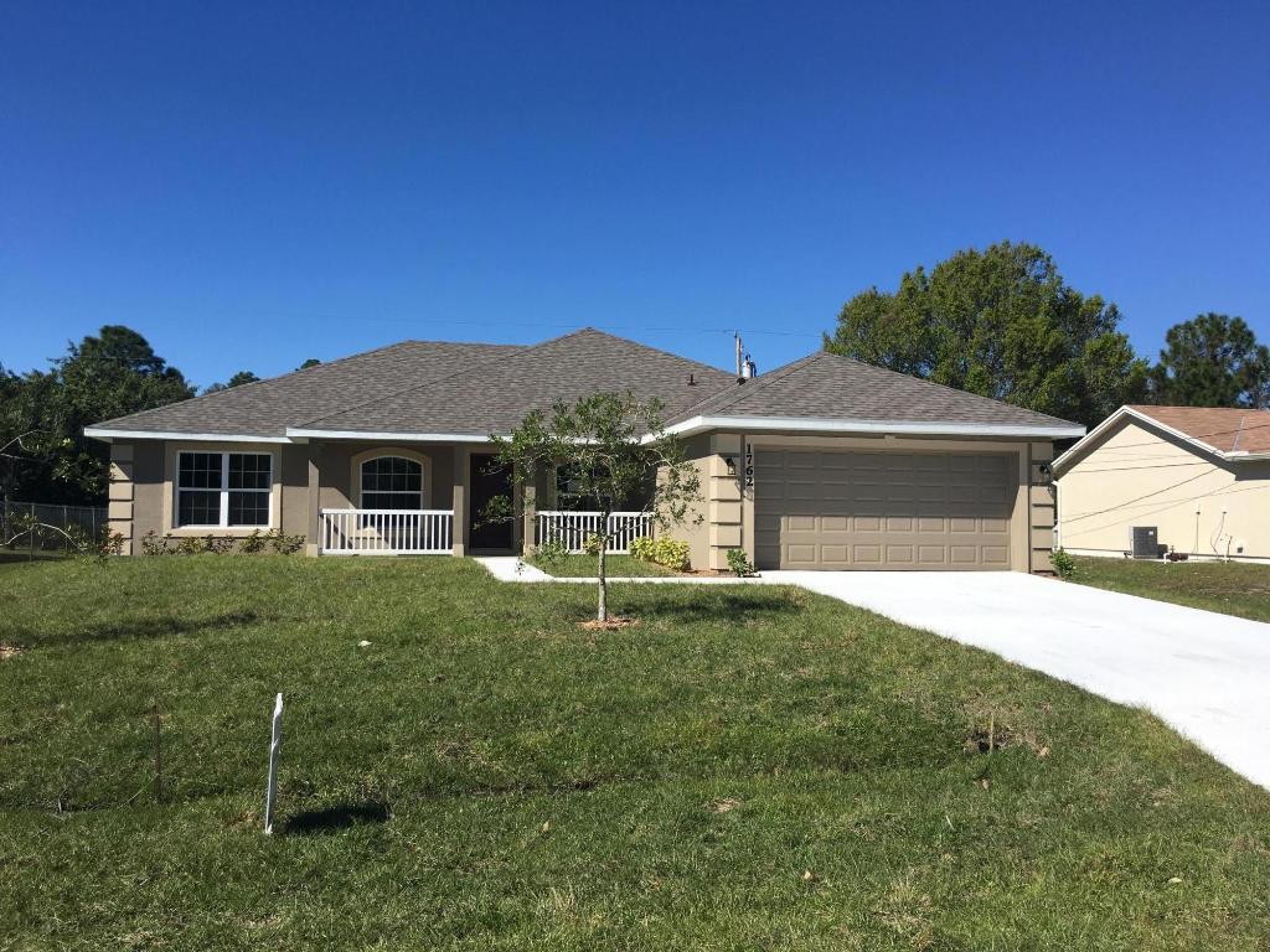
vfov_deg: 48.2
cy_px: 476
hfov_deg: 61.7
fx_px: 1064
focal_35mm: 29
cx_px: 635
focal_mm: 4.15
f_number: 2.2
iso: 25
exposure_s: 1/2137
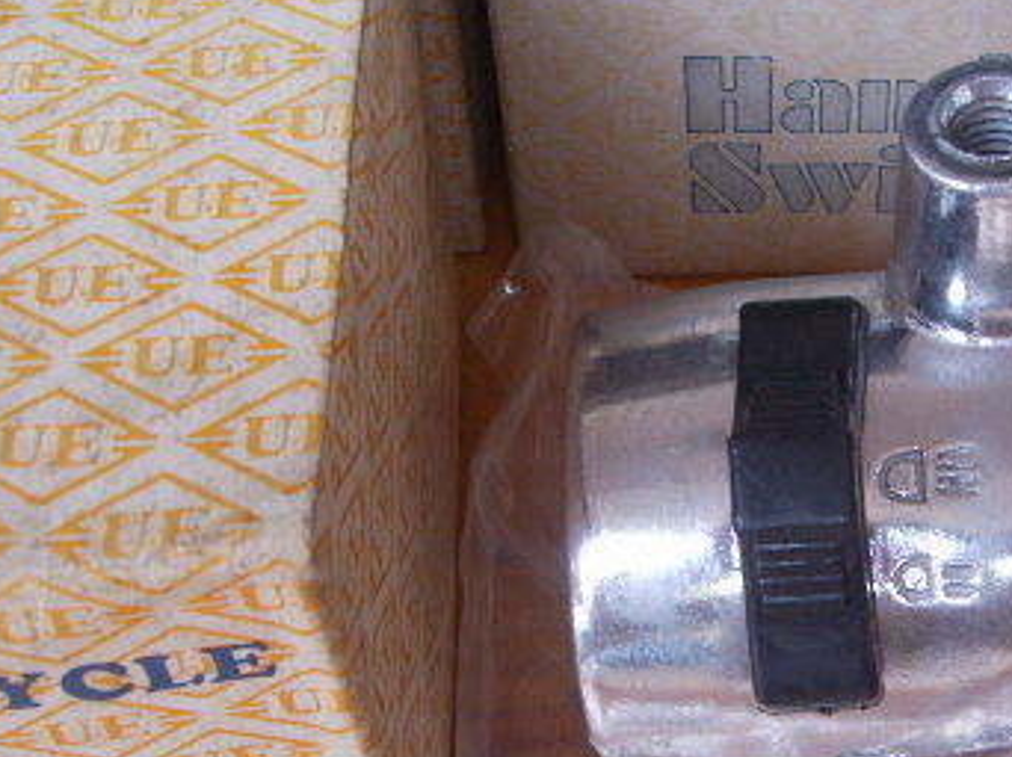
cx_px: 840
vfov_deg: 20.1
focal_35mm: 73
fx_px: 2133
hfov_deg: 26.1
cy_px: 482
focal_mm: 6.6
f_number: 3.5
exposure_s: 1/45
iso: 100
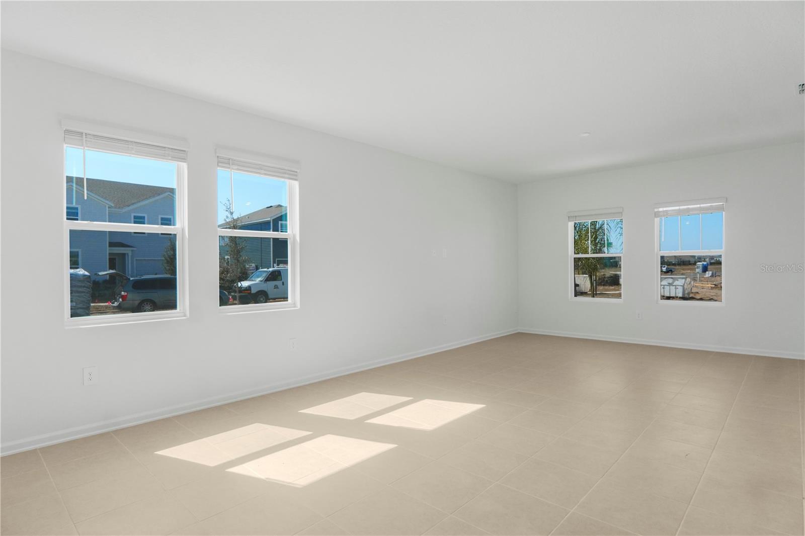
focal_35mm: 18
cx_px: 402
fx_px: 402
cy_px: 268
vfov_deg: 67.4
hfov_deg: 90.0
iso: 800
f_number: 7.1
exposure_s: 1/400
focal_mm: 12
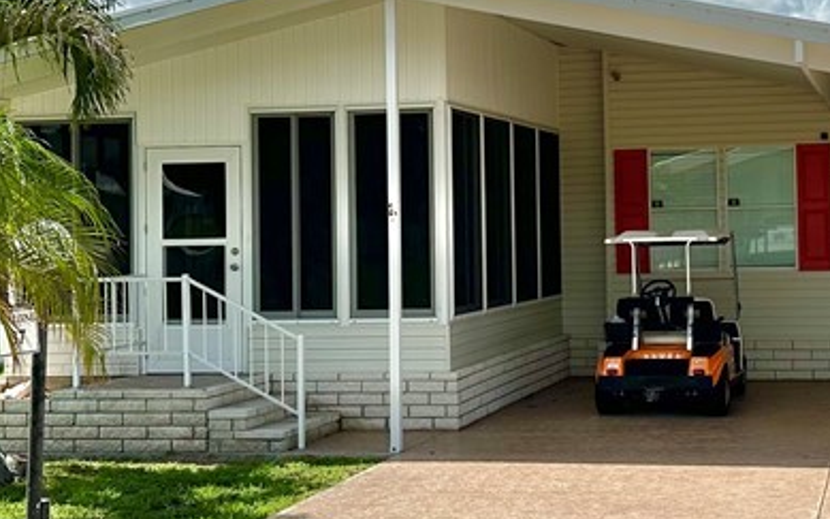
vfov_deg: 19.4
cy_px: 179
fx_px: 1515
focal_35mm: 67
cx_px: 640
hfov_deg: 30.0
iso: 80
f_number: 1.78
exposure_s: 1/8929
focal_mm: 6.86
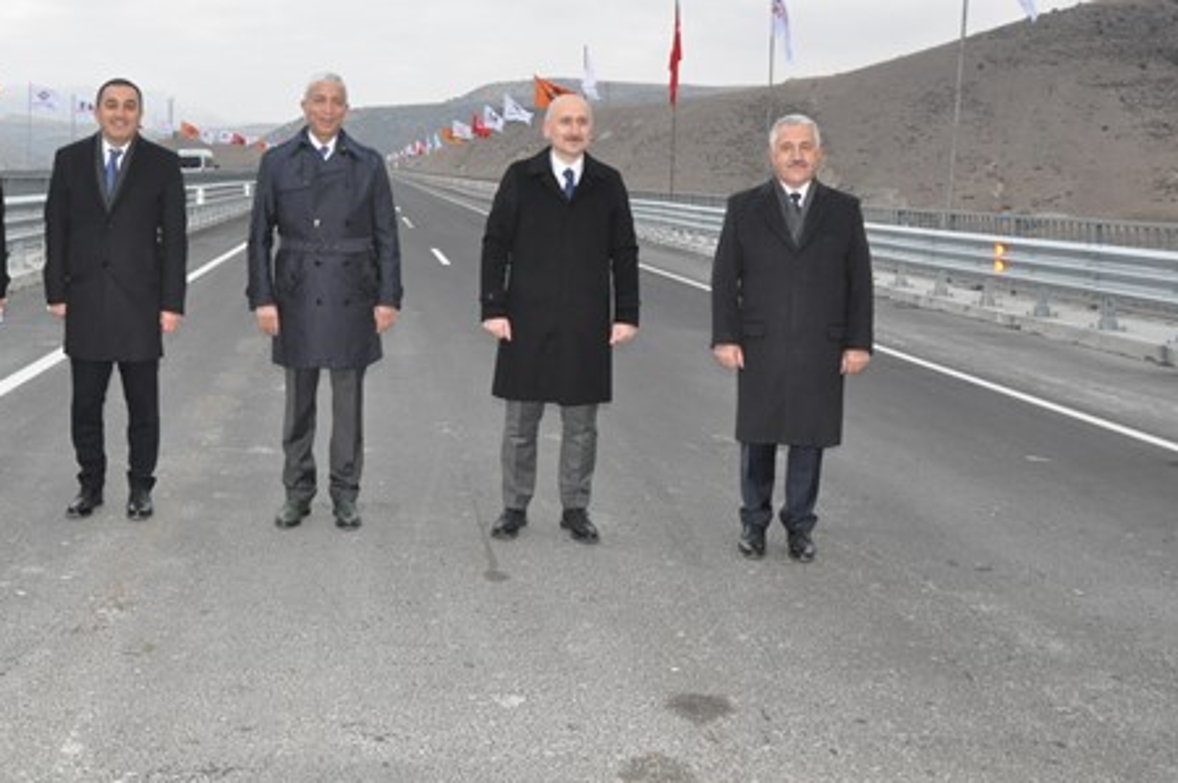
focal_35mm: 39
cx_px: 380
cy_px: 228
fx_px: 1275
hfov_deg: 48.6
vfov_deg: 33.7
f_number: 9
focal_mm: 18
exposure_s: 1/200
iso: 1600
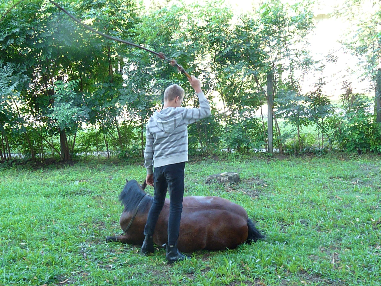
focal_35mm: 59
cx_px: 190
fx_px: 649
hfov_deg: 32.7
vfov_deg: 24.8
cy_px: 143
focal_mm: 10.4
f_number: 4
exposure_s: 1/125
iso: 800
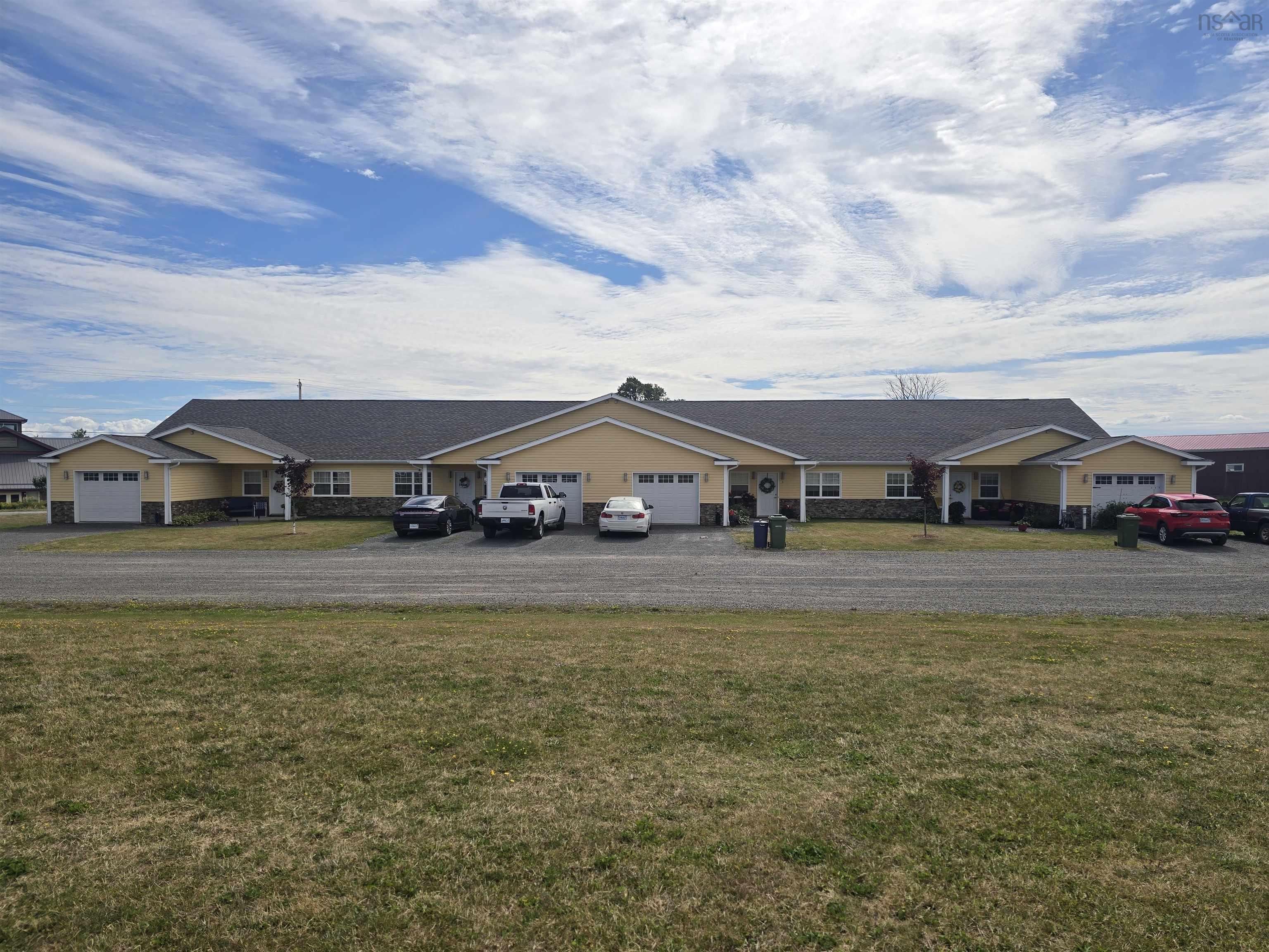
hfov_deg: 73.9
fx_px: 843
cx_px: 634
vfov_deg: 58.9
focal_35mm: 23
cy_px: 476
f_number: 1.7
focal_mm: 6.3
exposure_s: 1/1756
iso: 12
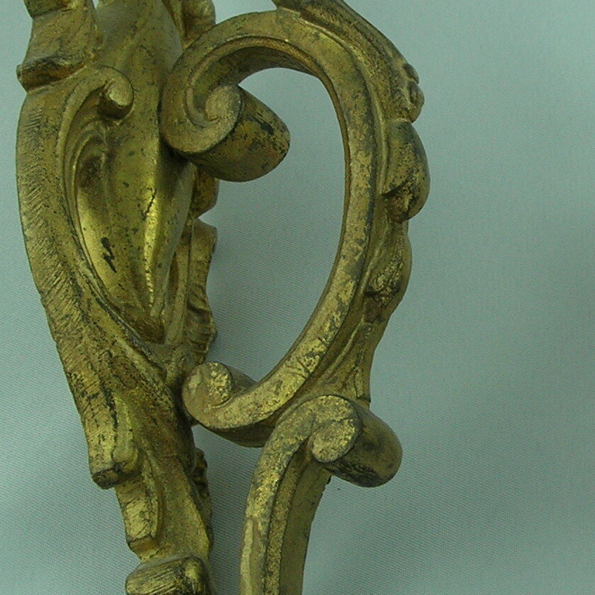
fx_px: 2159
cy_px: 271
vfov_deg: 15.7
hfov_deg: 15.6
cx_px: 487
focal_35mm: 111
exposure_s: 1/90.6
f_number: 4.9
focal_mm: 8.5
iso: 64
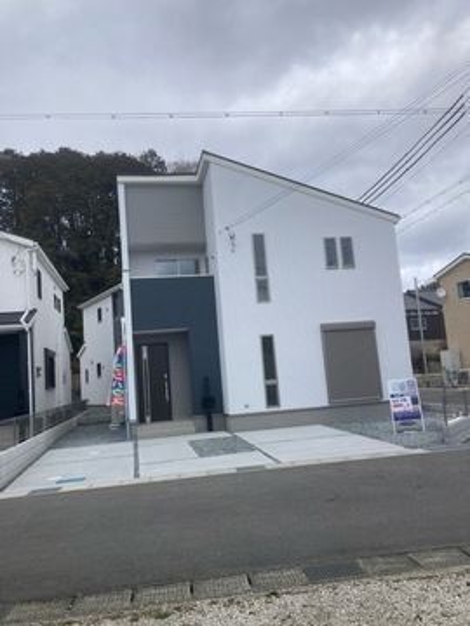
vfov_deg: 63.4
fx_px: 507
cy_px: 313
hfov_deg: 49.7
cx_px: 235
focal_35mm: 28
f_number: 1.8
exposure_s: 1/857
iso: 20
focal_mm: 3.99
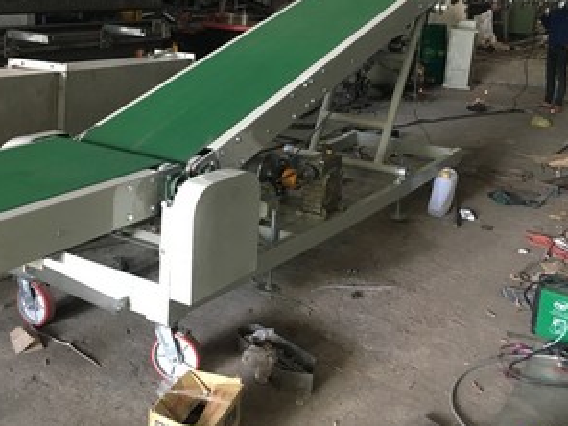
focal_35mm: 45
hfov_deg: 42.0
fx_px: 738
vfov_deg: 31.9
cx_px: 246
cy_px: 137
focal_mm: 4.15
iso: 200
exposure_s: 1/17
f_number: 2.2
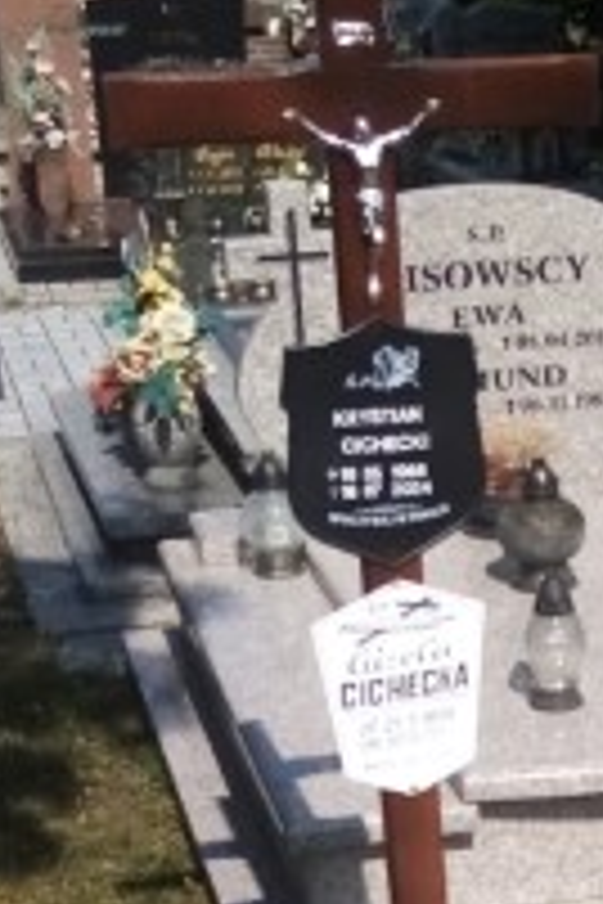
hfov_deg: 15.6
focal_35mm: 86
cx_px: 612
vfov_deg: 22.0
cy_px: 1061
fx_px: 2161
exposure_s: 1/2179
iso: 109
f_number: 1.8
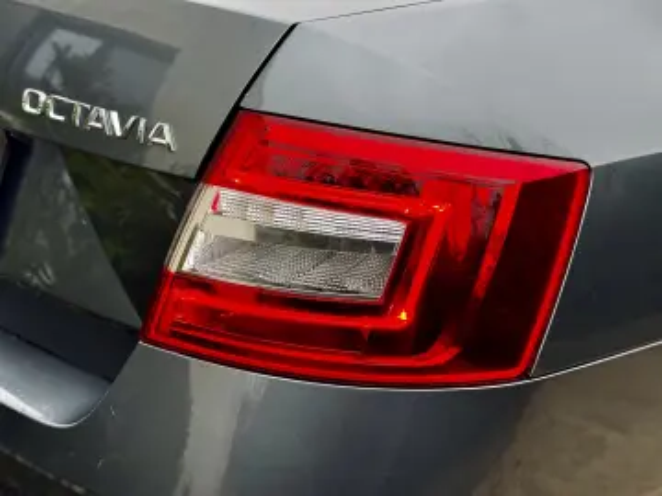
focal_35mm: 48
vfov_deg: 30.3
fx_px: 918
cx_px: 331
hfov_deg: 39.7
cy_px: 248
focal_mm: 6.76
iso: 100
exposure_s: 1/94
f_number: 1.78
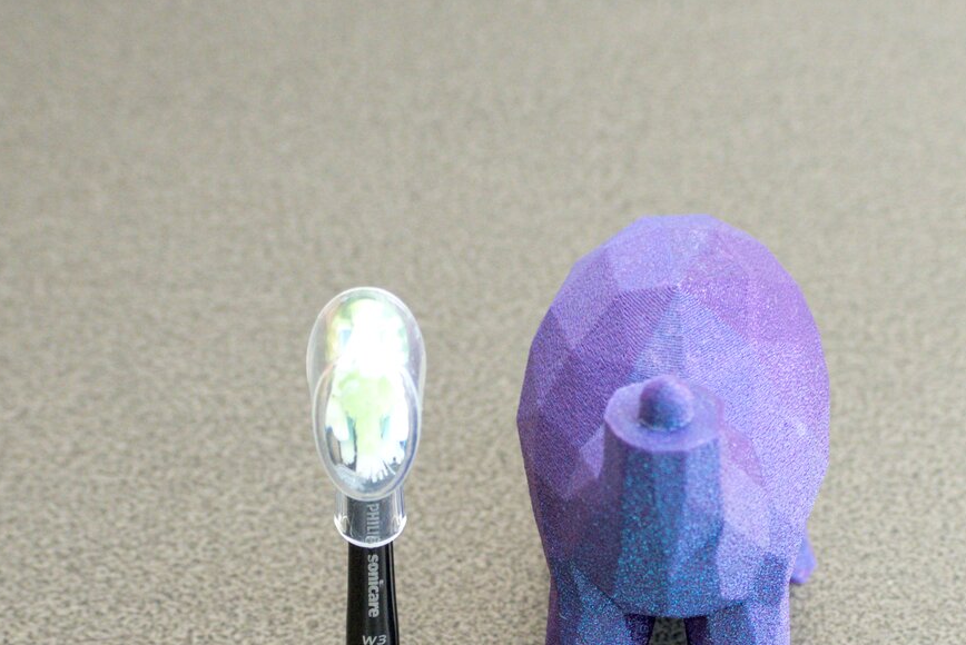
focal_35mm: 189
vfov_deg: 7.3
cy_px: 596
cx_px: 538
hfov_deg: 10.9
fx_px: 5075
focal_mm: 55
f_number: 4
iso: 800
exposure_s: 1/125
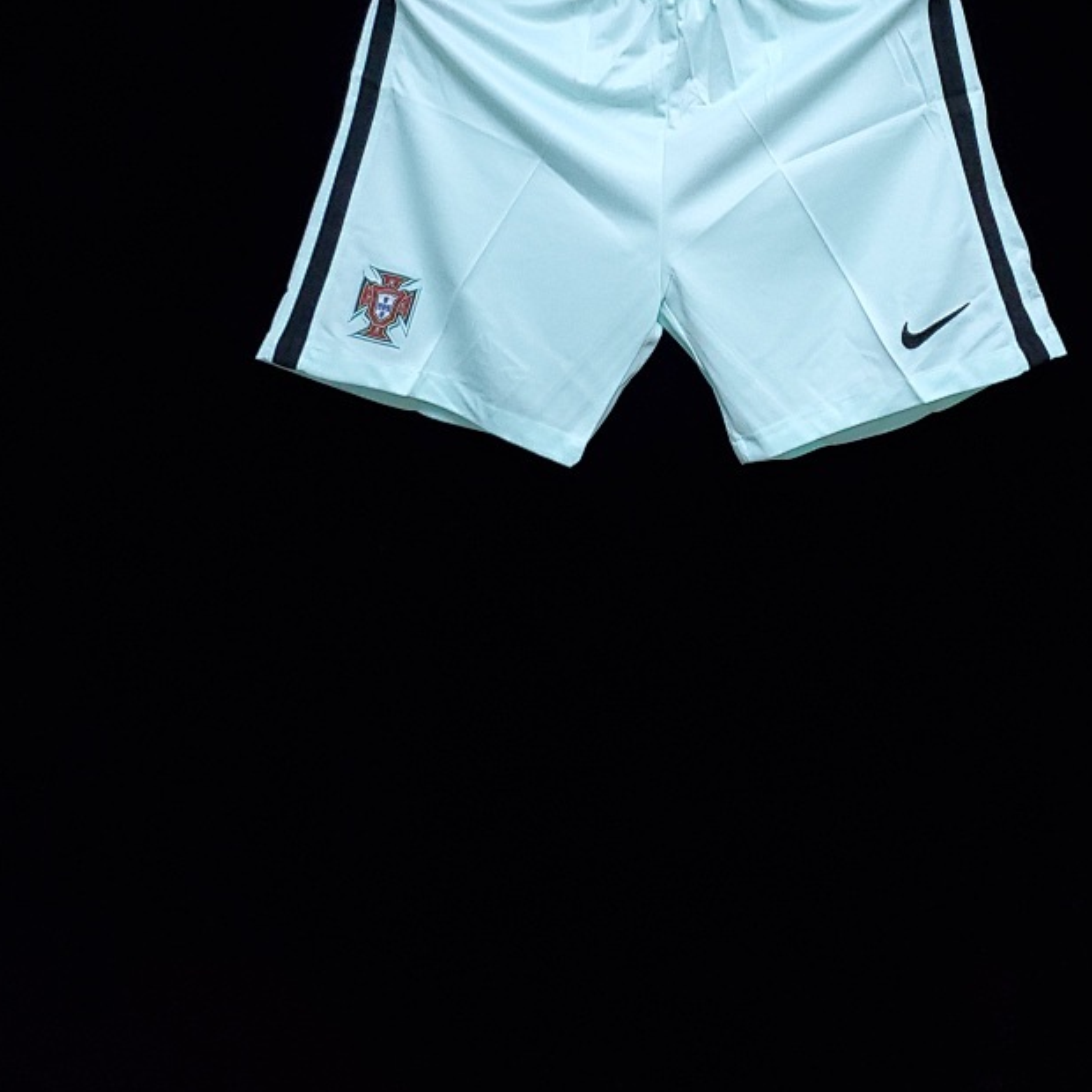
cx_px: 673
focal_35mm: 40
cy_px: 160
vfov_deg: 39.5
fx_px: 1428
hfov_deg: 41.6
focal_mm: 4.3
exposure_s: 1/30
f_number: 1.5
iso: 500
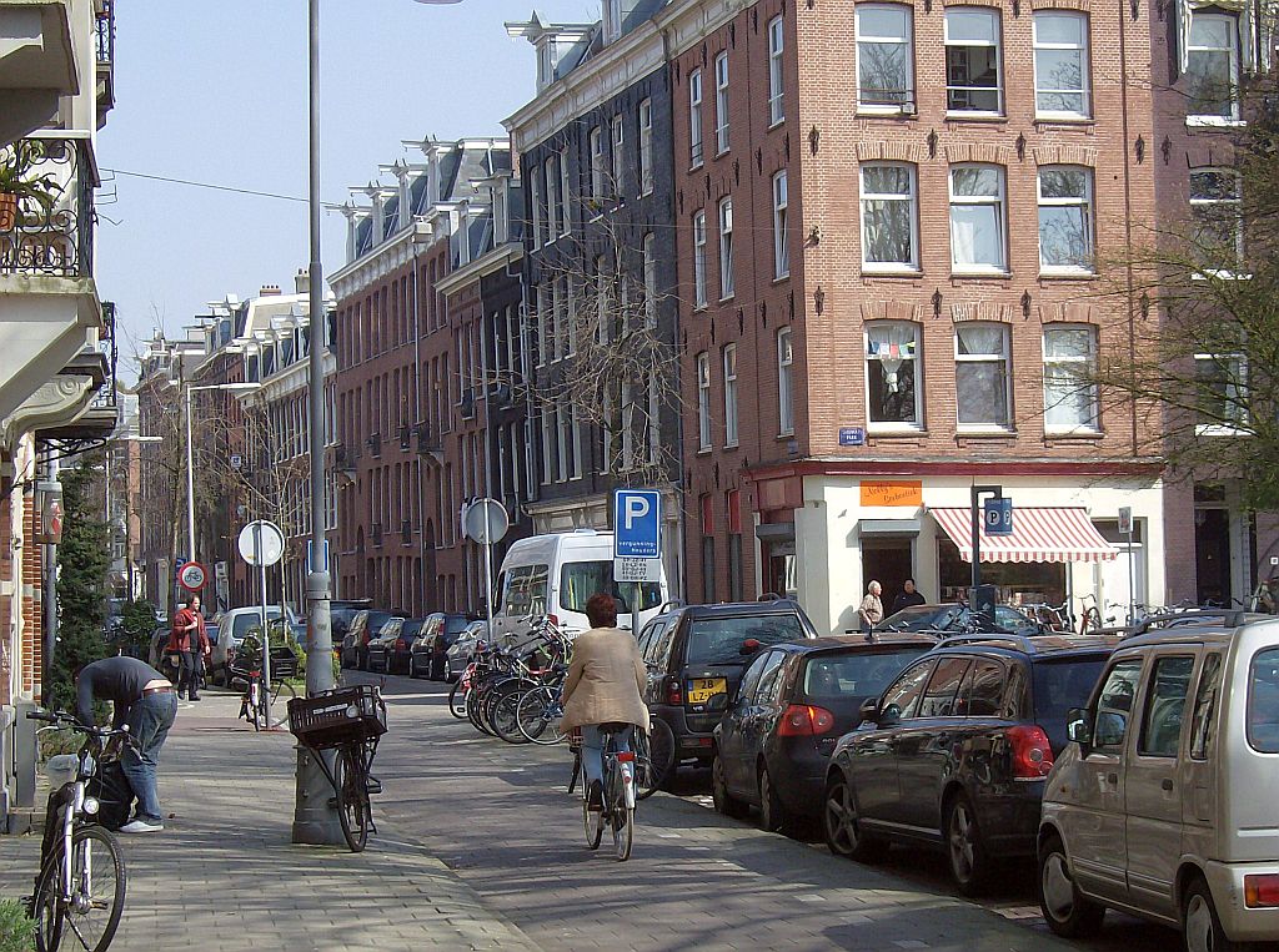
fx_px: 3133
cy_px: 476
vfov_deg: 17.3
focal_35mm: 85
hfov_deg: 23.1
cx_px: 640
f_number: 6.9
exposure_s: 1/240
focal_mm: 14.1
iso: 100
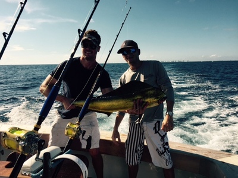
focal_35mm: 29
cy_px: 89
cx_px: 119
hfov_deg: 61.7
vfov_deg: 48.2
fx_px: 199
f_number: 2.2
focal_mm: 4.15
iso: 32
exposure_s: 1/2825
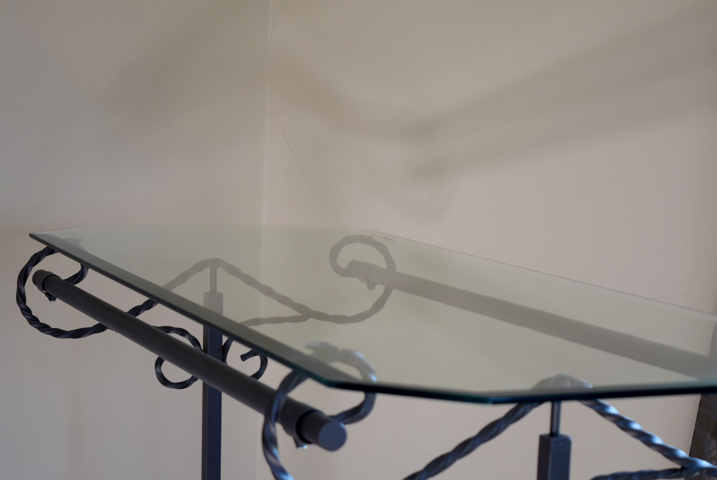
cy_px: 240
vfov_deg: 16.6
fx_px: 1644
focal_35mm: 82
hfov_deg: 24.6
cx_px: 358
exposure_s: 1/200
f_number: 5.6
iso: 800
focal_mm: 55
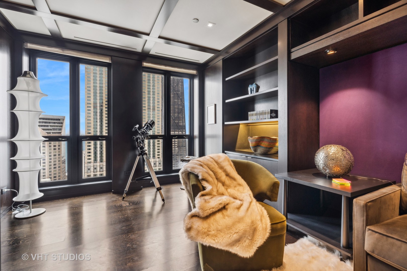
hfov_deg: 96.7
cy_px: 136
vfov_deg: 73.7
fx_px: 181
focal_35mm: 16
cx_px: 204
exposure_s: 1/30
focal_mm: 16
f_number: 7.1
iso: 320
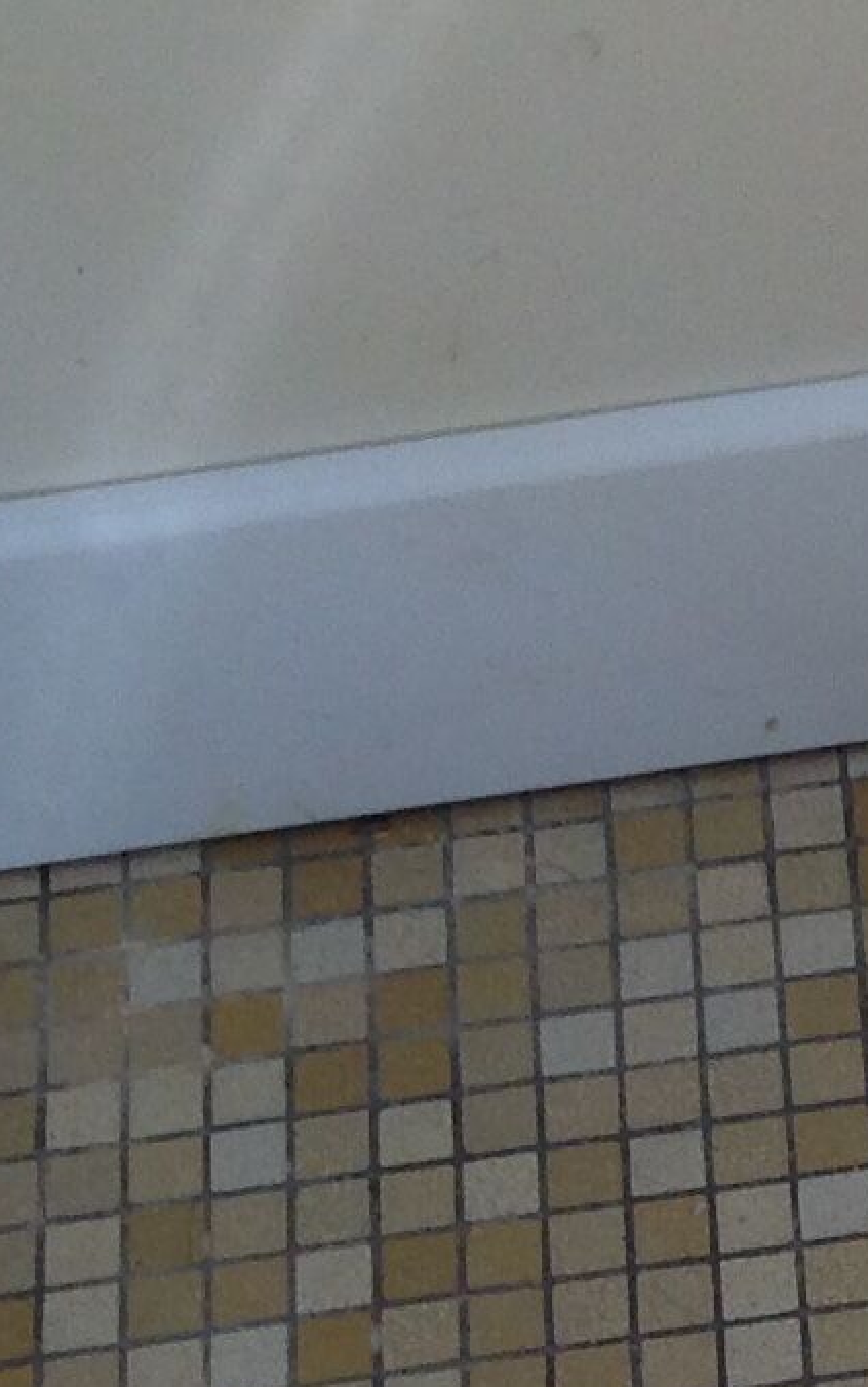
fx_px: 5370
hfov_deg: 8.1
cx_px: 2440
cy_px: 1920
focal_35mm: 142
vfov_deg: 14.0
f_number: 2.4
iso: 64
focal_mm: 4.28
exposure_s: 1/40
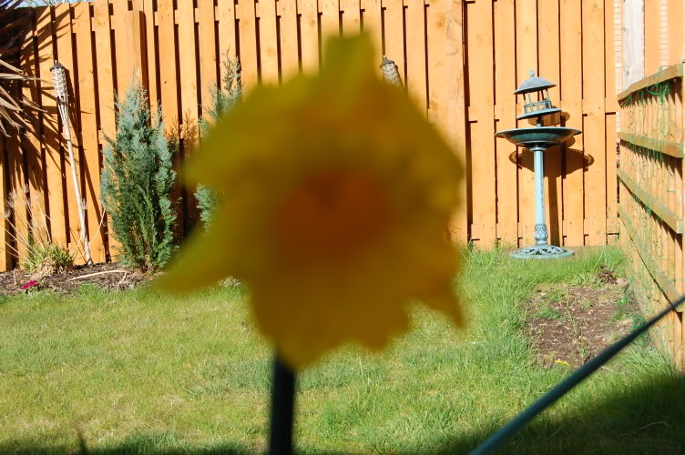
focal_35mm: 57
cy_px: 228
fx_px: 1084
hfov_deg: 35.1
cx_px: 342
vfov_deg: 23.7
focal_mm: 38
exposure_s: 1/320
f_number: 9
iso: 400
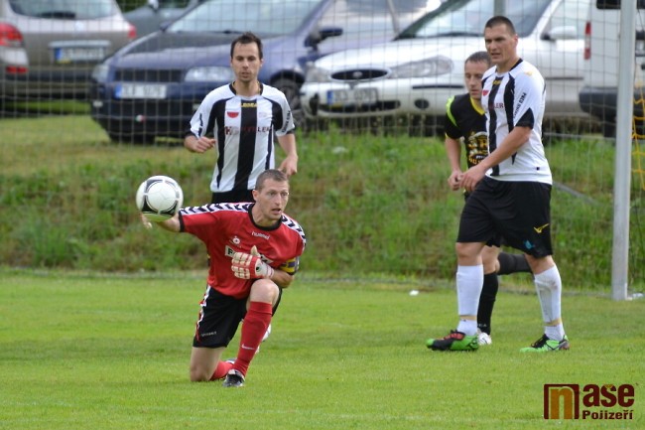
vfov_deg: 3.4
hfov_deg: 5.1
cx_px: 322
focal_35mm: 405
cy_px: 215
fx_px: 7254
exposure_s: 1/500
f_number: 5.6
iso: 500
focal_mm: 270
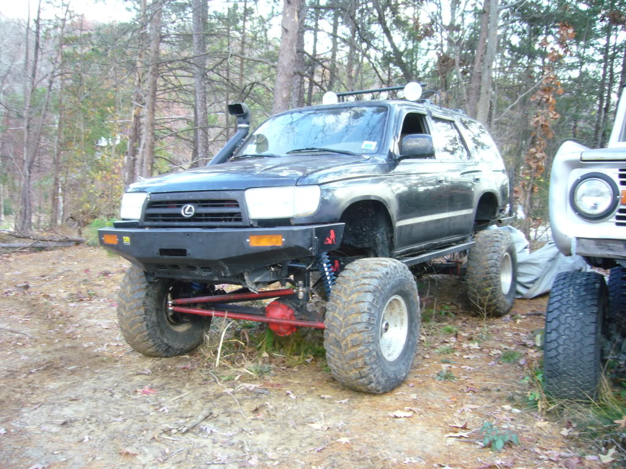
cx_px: 313
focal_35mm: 35
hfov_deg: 52.6
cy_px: 234
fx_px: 633
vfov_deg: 40.7
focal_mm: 5.8
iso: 100
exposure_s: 1/30
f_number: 2.8
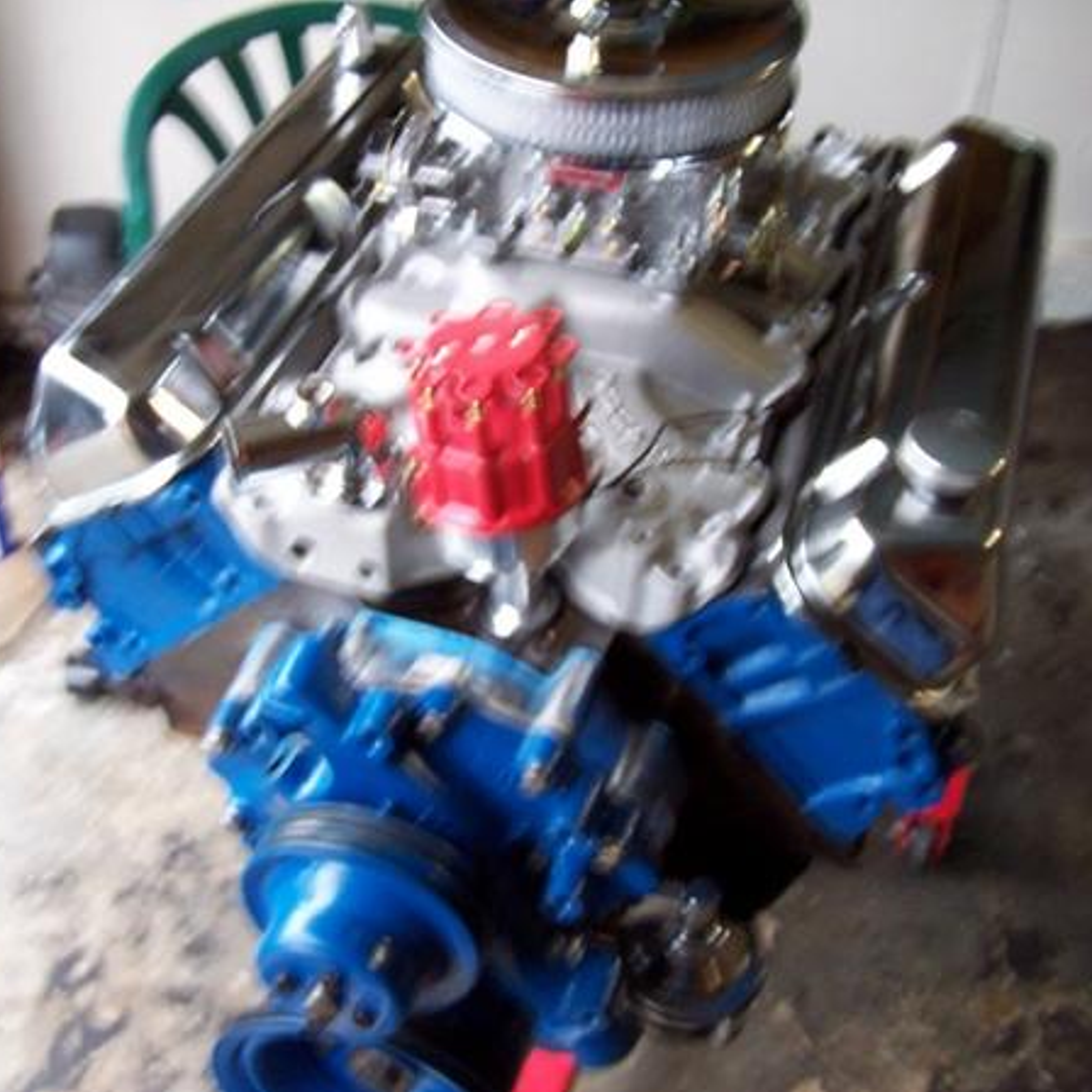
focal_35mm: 45
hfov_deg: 37.5
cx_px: 502
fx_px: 1606
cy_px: 546
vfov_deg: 37.6
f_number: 2.8
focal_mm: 6.3
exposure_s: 1/10
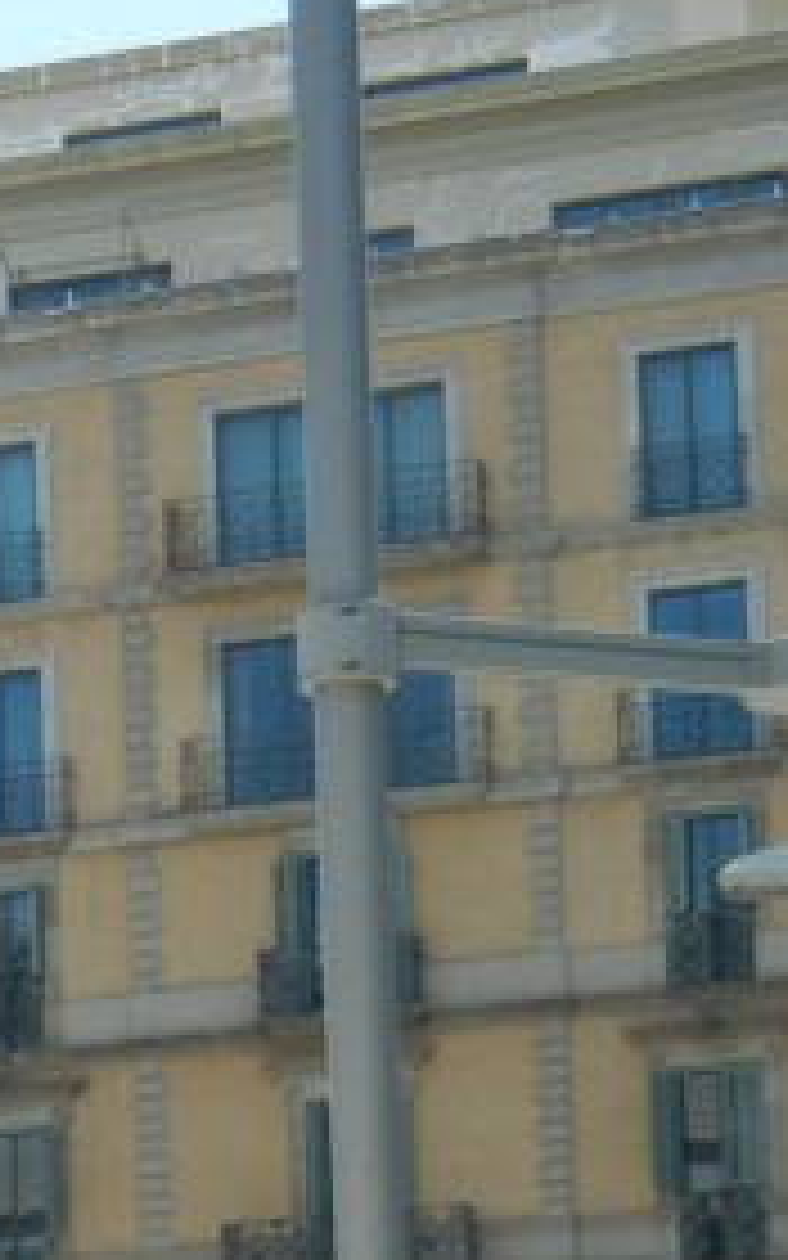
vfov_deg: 13.5
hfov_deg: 8.6
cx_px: -198
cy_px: 1431
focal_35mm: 151
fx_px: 5188
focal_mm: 9.3
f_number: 3.9
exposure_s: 1/704
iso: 160
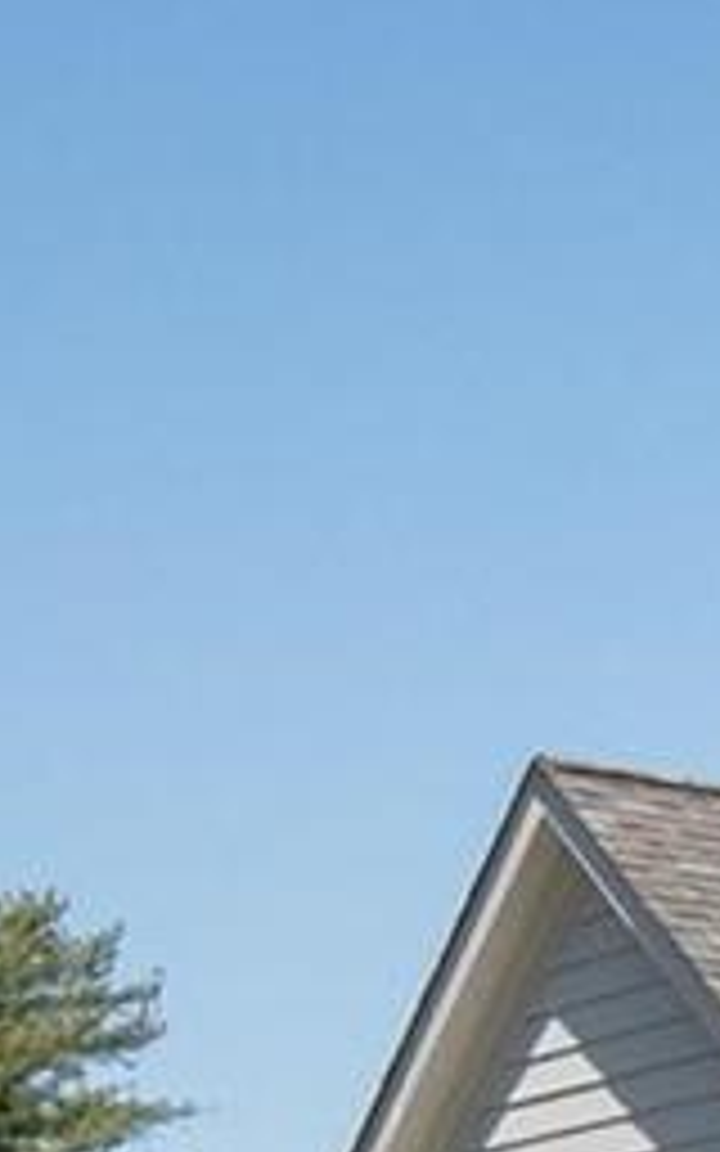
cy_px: 1202
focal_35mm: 140
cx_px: 3442
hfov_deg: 6.3
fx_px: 4395
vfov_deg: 14.6
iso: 400
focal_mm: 11
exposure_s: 1/250
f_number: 10
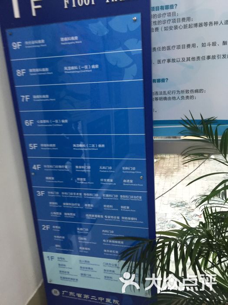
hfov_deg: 48.2
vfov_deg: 61.7
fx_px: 255
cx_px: 114
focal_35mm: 29
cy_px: 152
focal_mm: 4.15
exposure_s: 1/15
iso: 50
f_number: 2.2
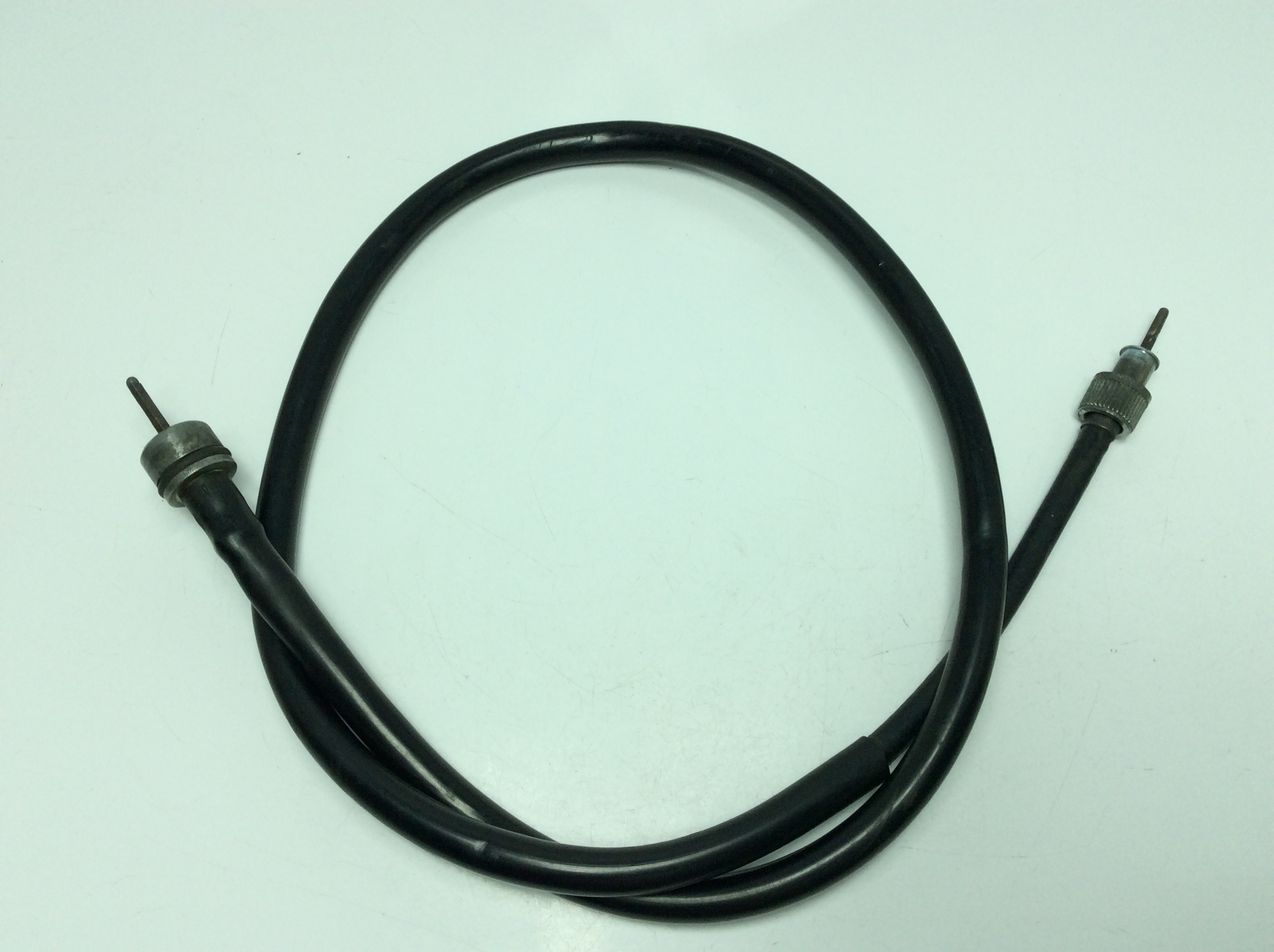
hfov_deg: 56.9
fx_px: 1176
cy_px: 476
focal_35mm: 32
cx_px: 637
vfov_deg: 44.1
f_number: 2.4
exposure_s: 1/608
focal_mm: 3.3
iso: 32
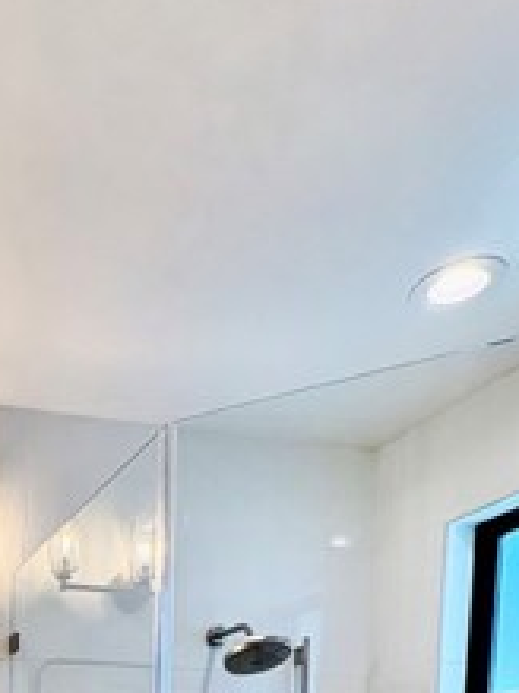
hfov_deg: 31.0
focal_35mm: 41
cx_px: -60
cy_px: 896
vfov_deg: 33.6
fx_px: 820
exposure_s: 1/127
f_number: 2.2
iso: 64
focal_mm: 2.22
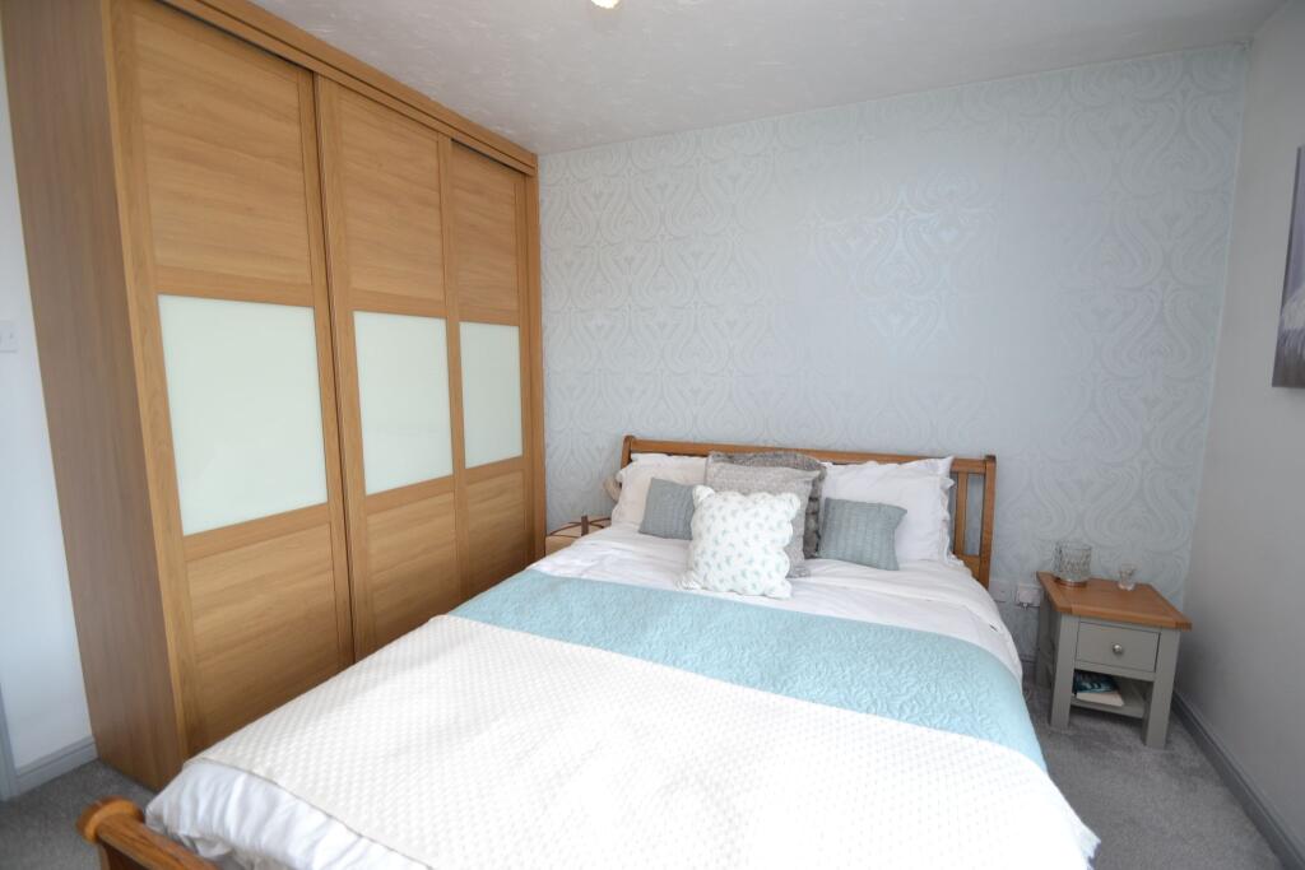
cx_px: 652
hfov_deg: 100.4
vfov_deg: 77.3
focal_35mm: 15
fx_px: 544
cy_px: 435
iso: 450
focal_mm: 10
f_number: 3.5
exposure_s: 1/60
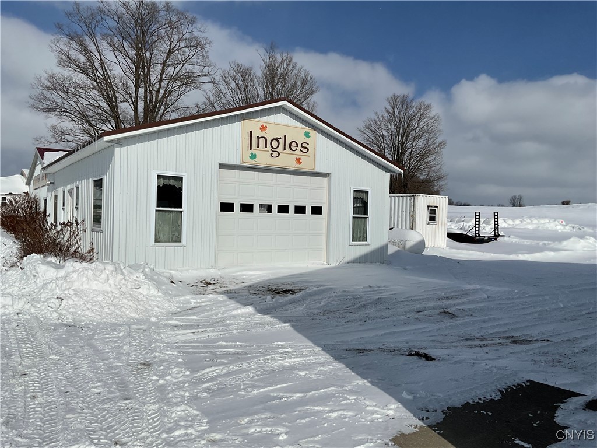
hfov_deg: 61.7
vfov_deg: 48.2
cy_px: 224
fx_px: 500
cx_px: 298
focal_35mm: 29
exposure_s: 1/12658
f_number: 1.8
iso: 20
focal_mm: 3
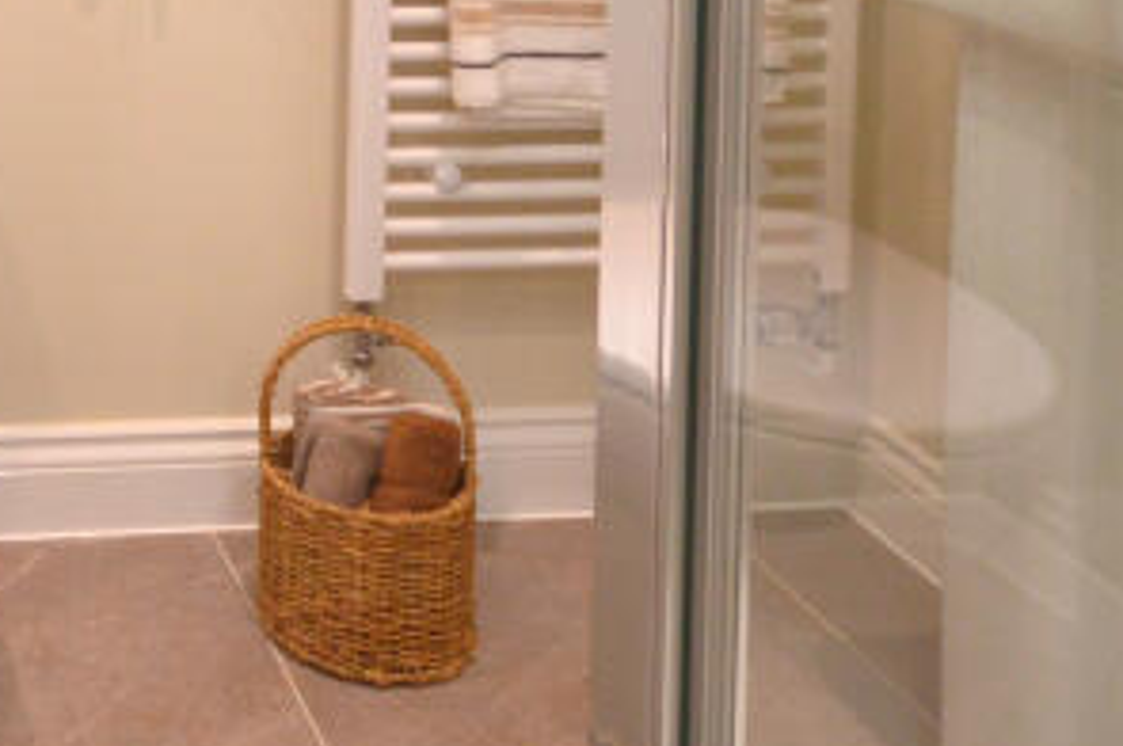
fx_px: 1620
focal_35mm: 52
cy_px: -306
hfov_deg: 33.7
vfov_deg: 22.3
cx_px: -88
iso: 450
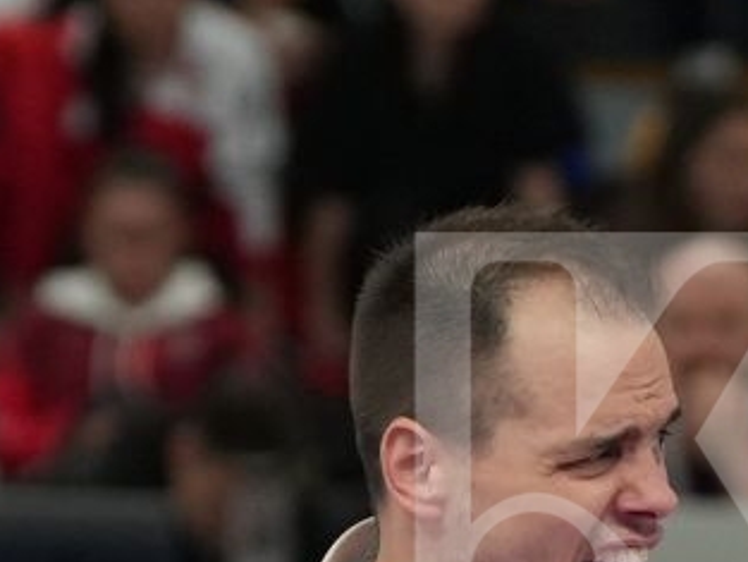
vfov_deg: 1.7
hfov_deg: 2.3
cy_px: 1296
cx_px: 638
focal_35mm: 862
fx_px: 18634
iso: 1000
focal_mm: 104
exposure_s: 1/500
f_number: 2.8
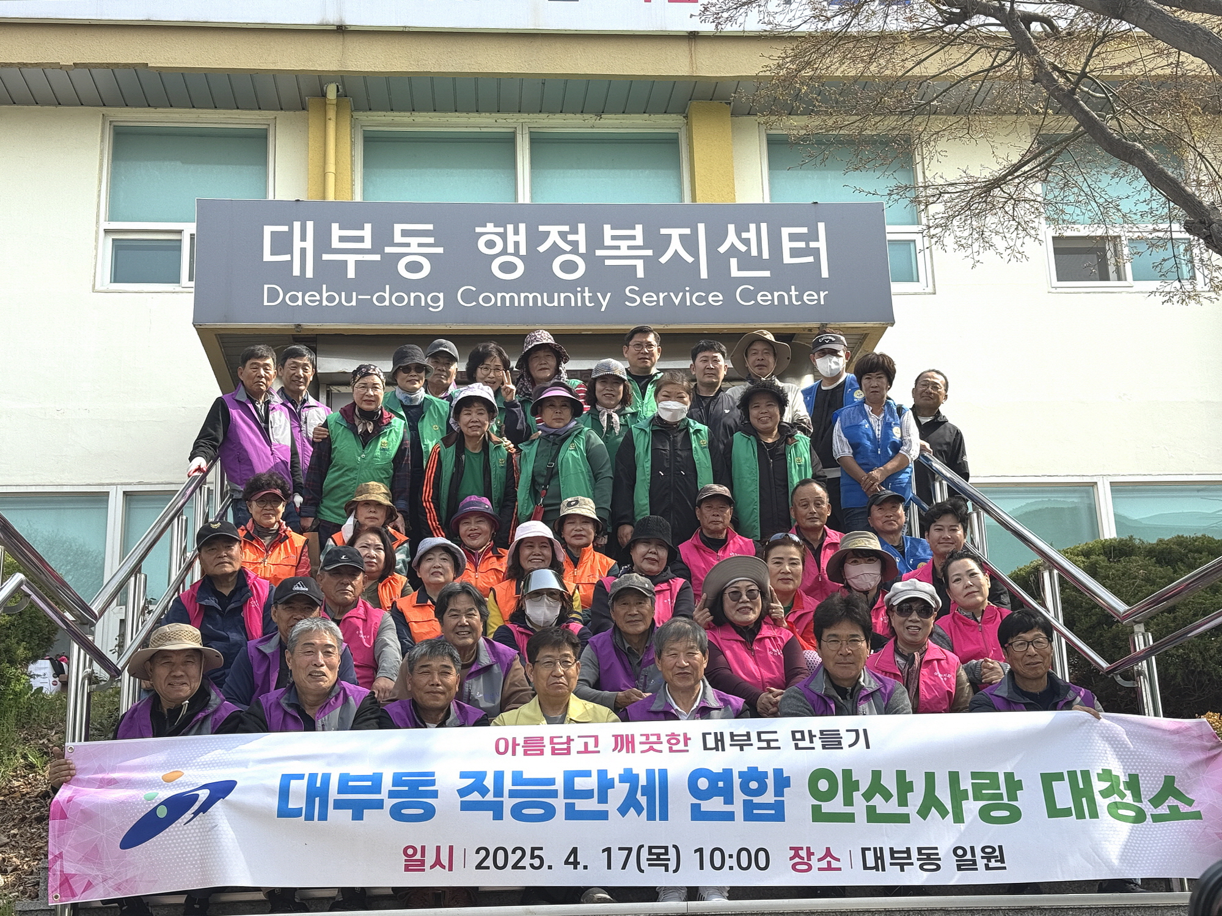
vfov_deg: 30.3
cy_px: 458
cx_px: 611
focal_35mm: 48
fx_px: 1694
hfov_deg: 39.7
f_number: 1.78
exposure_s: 1/1681
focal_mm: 6.76
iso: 64
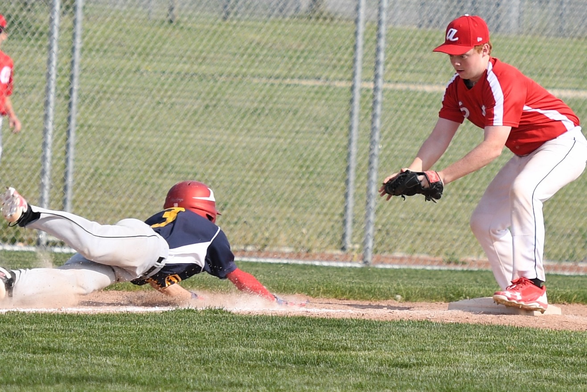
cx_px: 294
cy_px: 196
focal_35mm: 210
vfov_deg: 6.5
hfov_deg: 9.8
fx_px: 3425
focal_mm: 140
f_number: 4
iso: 100
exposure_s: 1/1000
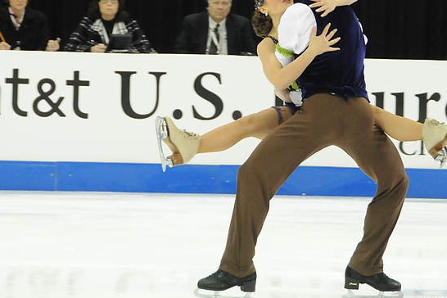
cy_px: 102
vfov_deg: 5.6
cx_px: 294
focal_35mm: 246
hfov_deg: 8.4
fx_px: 3054
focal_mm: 112
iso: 3200
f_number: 5.6
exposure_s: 1/400
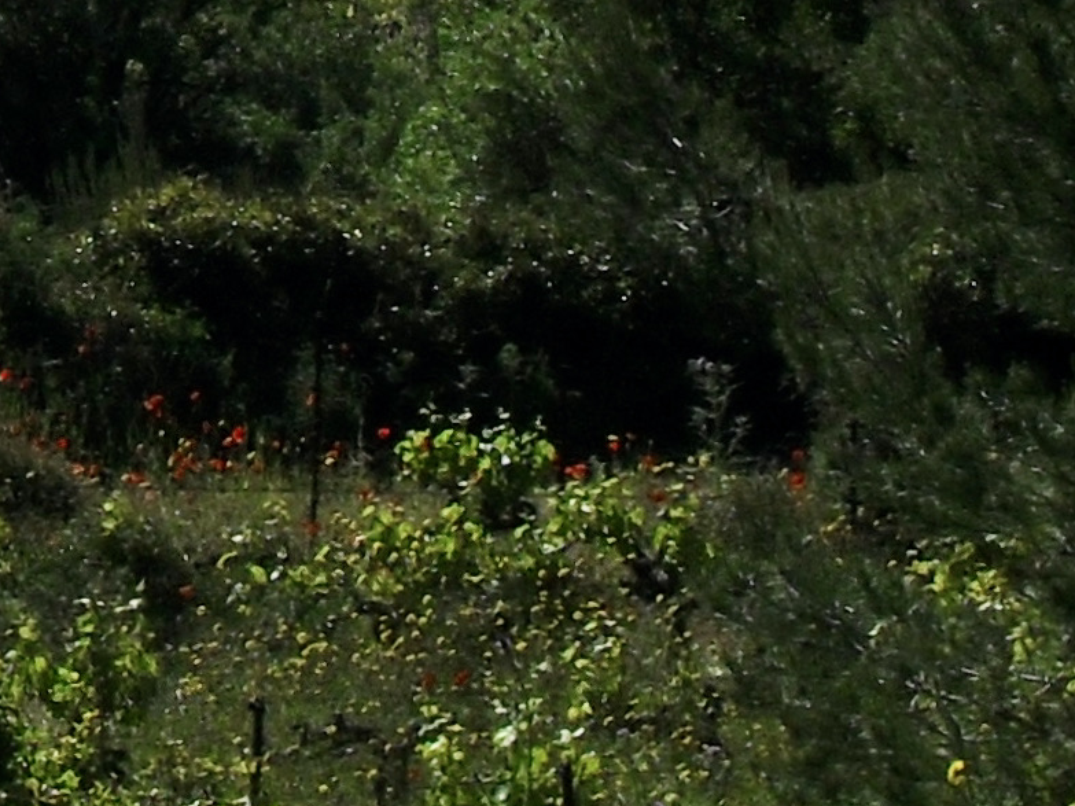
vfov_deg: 5.5
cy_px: -883
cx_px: -464
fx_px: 8135
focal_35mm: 262
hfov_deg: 7.4
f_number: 10.9
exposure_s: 1/250
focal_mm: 10.1
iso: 100
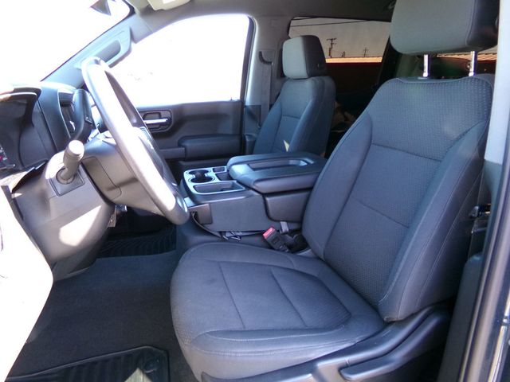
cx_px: 255
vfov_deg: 56.8
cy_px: 191
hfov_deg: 71.6
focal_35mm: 24
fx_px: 354
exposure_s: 1/60
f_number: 3.7
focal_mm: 4.3
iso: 416
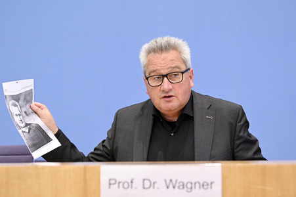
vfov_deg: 18.9
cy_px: 98
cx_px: 148
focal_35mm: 72
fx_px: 592
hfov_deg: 28.1
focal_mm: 72
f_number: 4
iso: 3200
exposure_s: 1/800
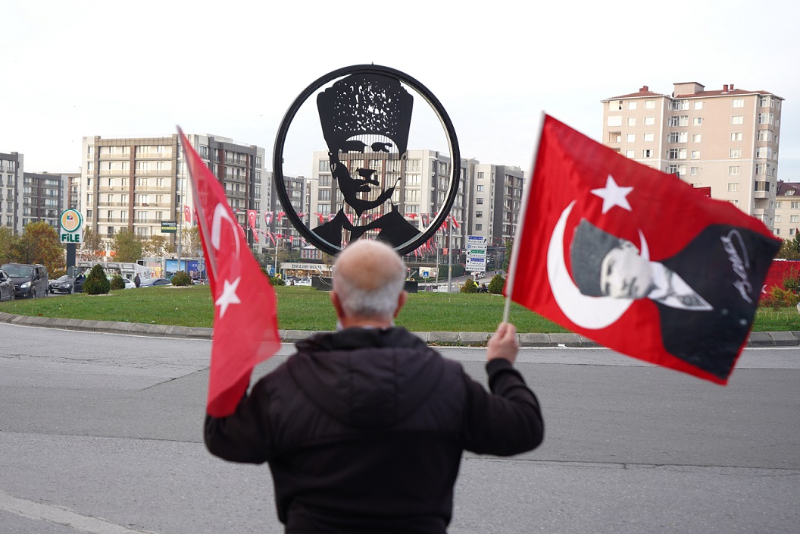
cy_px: 267
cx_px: 400
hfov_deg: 54.4
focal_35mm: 35
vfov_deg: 37.9
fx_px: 778
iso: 160
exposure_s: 1/323
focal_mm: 35
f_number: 2.8
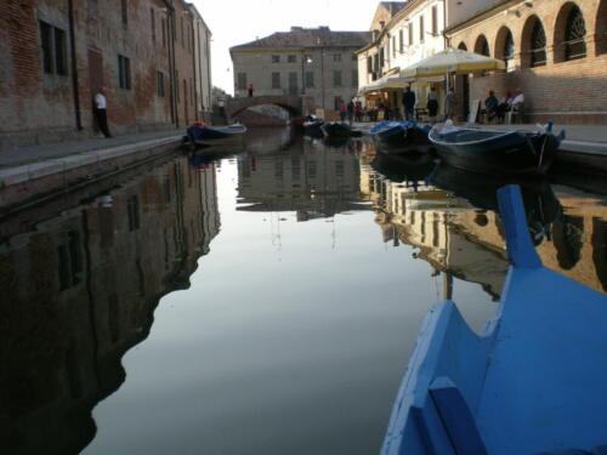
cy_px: 228
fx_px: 666
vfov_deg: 37.7
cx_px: 304
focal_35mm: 38
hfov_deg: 49.0
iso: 50
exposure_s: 1/186
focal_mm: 6.3
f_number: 4.6
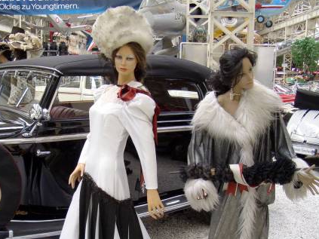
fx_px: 433
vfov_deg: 30.7
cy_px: 155
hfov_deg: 40.0
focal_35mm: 47
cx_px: 107
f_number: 2.6
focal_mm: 5.8
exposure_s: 1/80
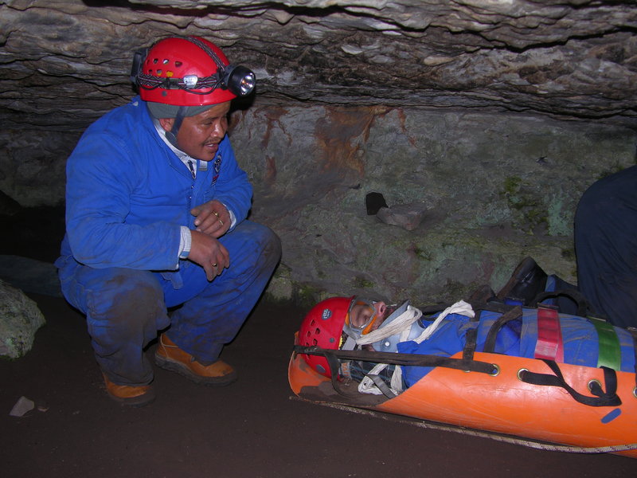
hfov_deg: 52.6
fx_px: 644
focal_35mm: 35
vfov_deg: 40.7
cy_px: 239
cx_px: 318
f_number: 3.2
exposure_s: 1/30
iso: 50
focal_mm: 8.9
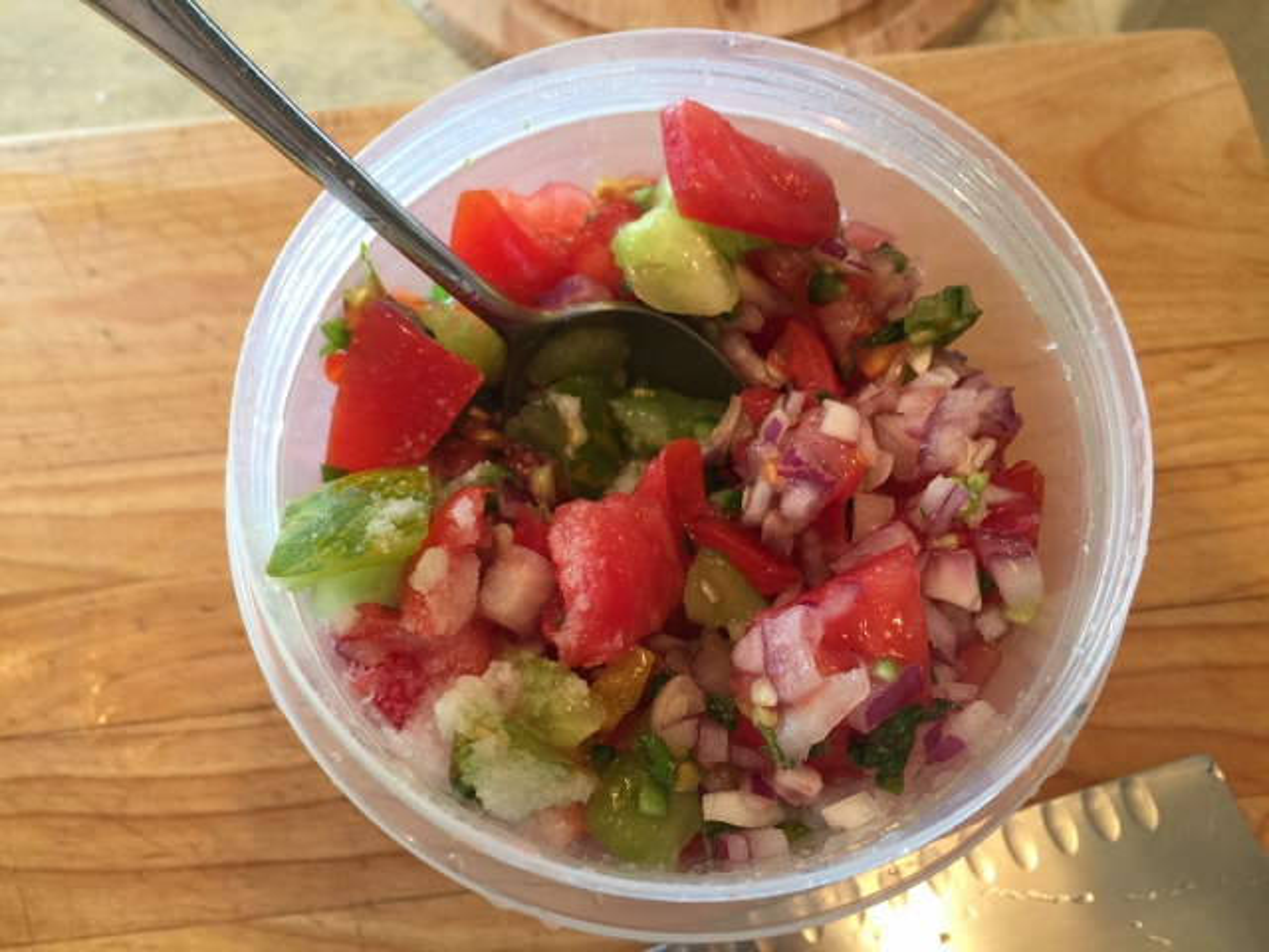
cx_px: 634
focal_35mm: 29
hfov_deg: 61.7
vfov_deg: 48.2
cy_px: 476
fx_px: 1063
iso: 32
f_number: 2.2
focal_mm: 4.15
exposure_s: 1/15
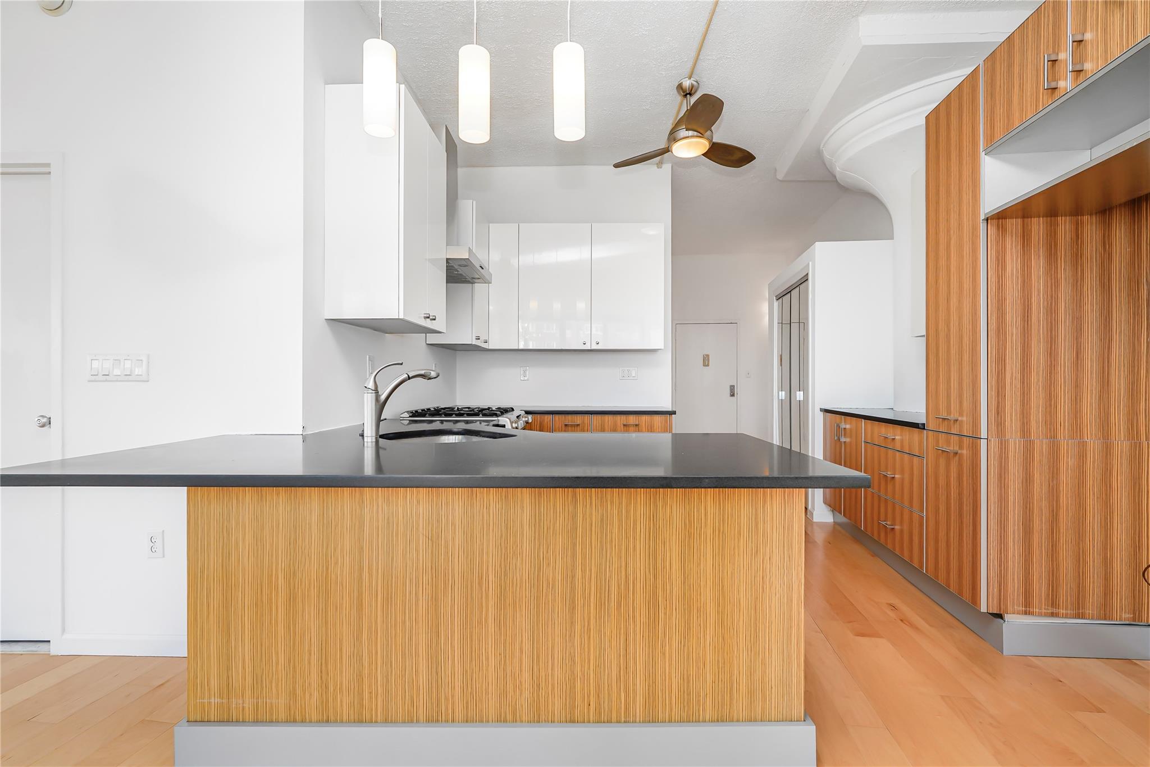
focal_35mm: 16
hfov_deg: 95.0
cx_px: 575
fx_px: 527
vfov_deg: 72.0
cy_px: 384
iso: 100
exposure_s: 1/50
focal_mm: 16.5
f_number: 5
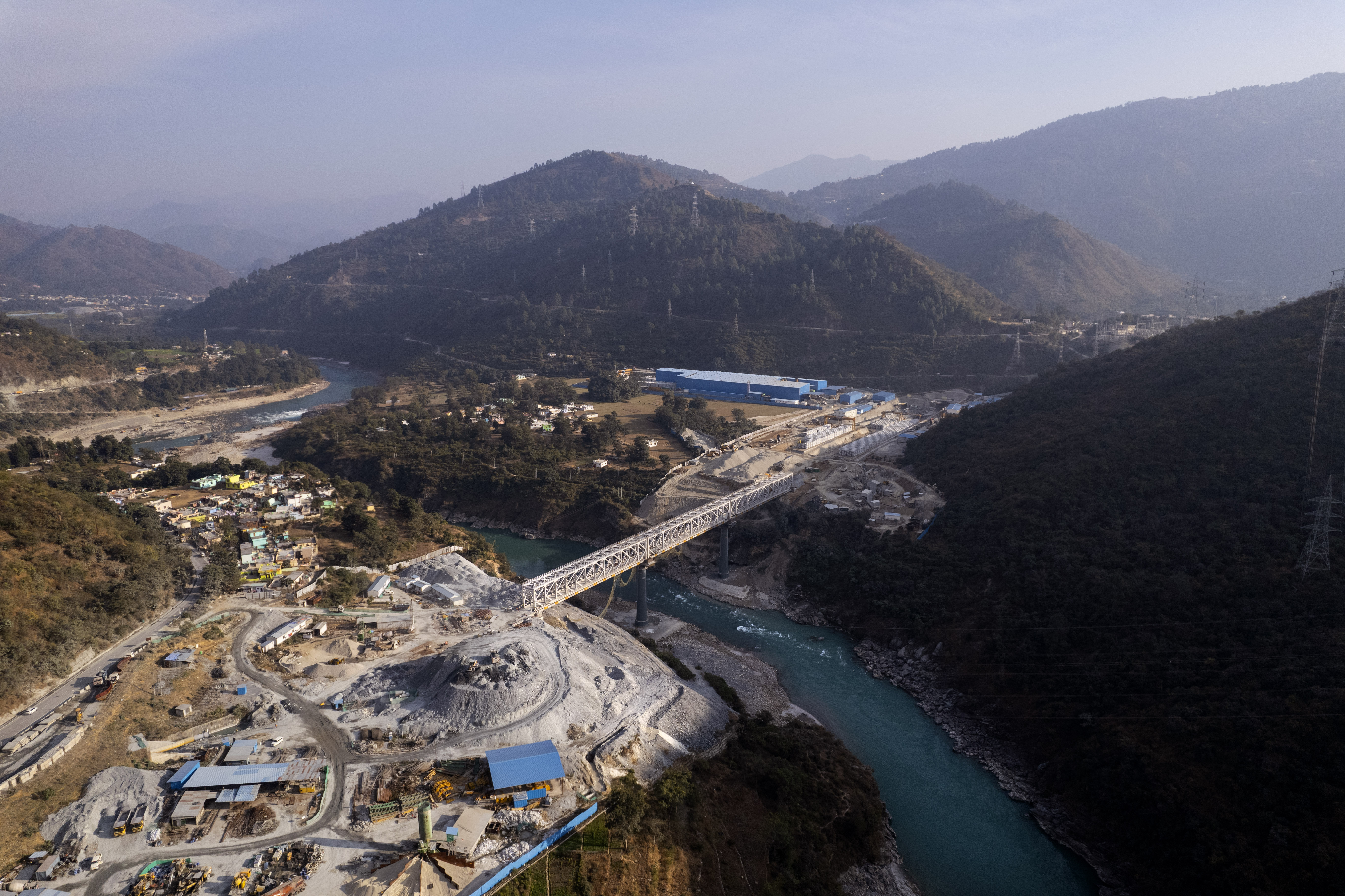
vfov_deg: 57.2
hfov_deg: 78.6
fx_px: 822
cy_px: 448
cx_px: 672
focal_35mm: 22
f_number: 2.8
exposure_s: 1/2500
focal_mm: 8.38
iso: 100
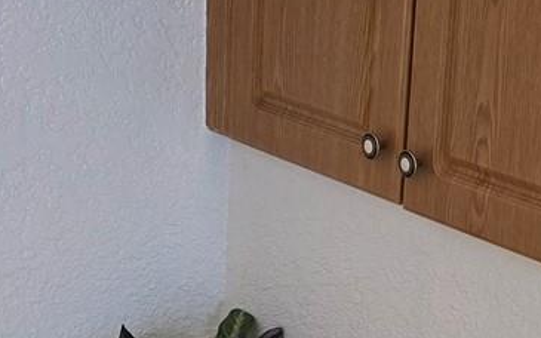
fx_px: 1577
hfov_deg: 19.3
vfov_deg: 12.2
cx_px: 418
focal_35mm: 107
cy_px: 280
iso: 320
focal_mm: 6.3
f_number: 1.7
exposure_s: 1/120
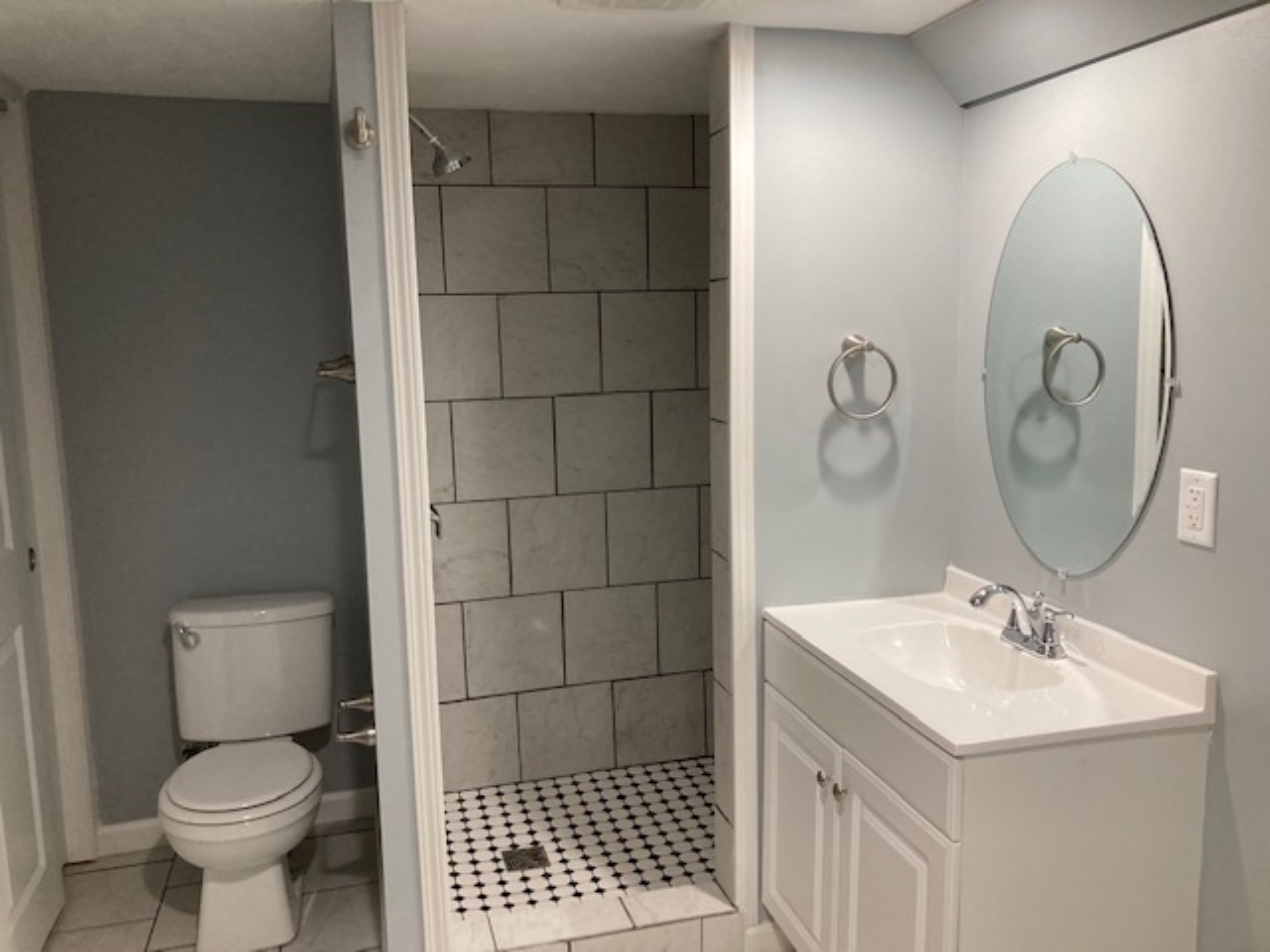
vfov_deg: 49.7
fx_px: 1027
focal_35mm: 28
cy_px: 476
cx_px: 635
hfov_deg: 63.4
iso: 125
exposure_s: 1/60
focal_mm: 3.99
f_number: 1.8
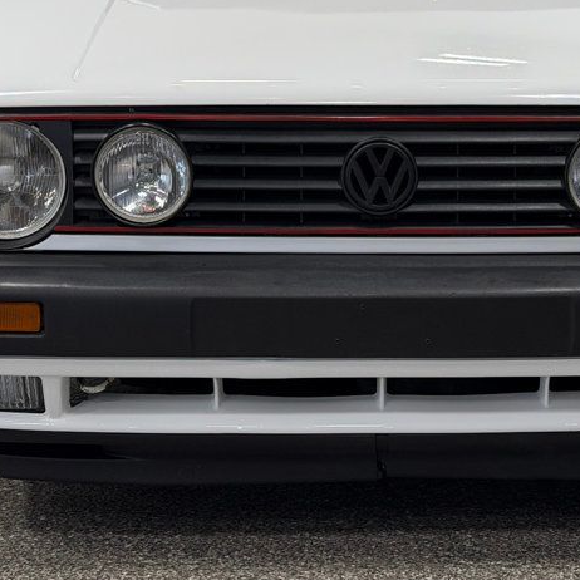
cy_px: 117
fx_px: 1782
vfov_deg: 18.3
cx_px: 377
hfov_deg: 18.4
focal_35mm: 94
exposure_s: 1/400
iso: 64
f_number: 1.78
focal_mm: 6.76
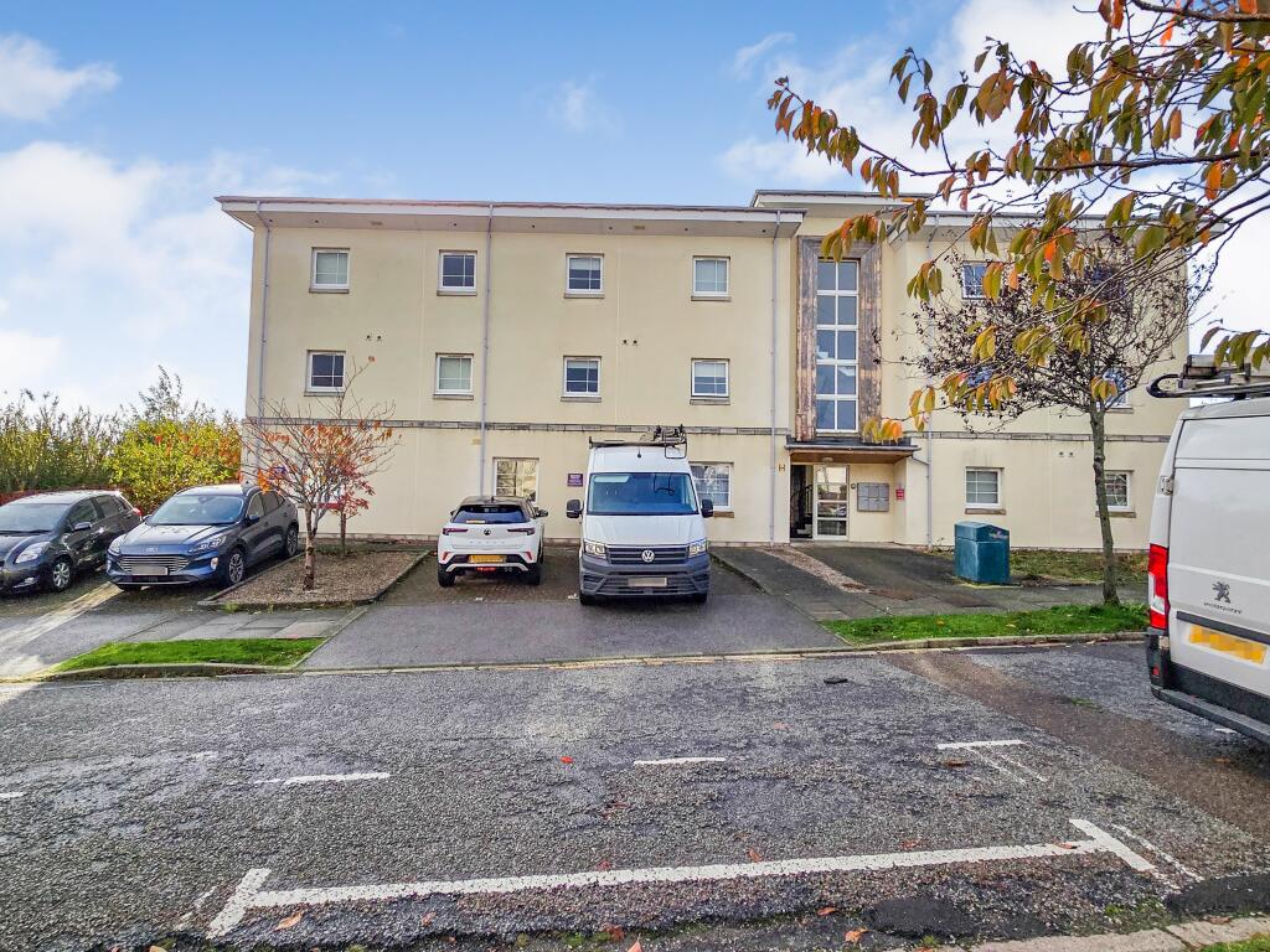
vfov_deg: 89.9
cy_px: 476
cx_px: 635
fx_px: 477
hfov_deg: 106.2
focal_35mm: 13
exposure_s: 1/3400
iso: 50
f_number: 2.2
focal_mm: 2.2
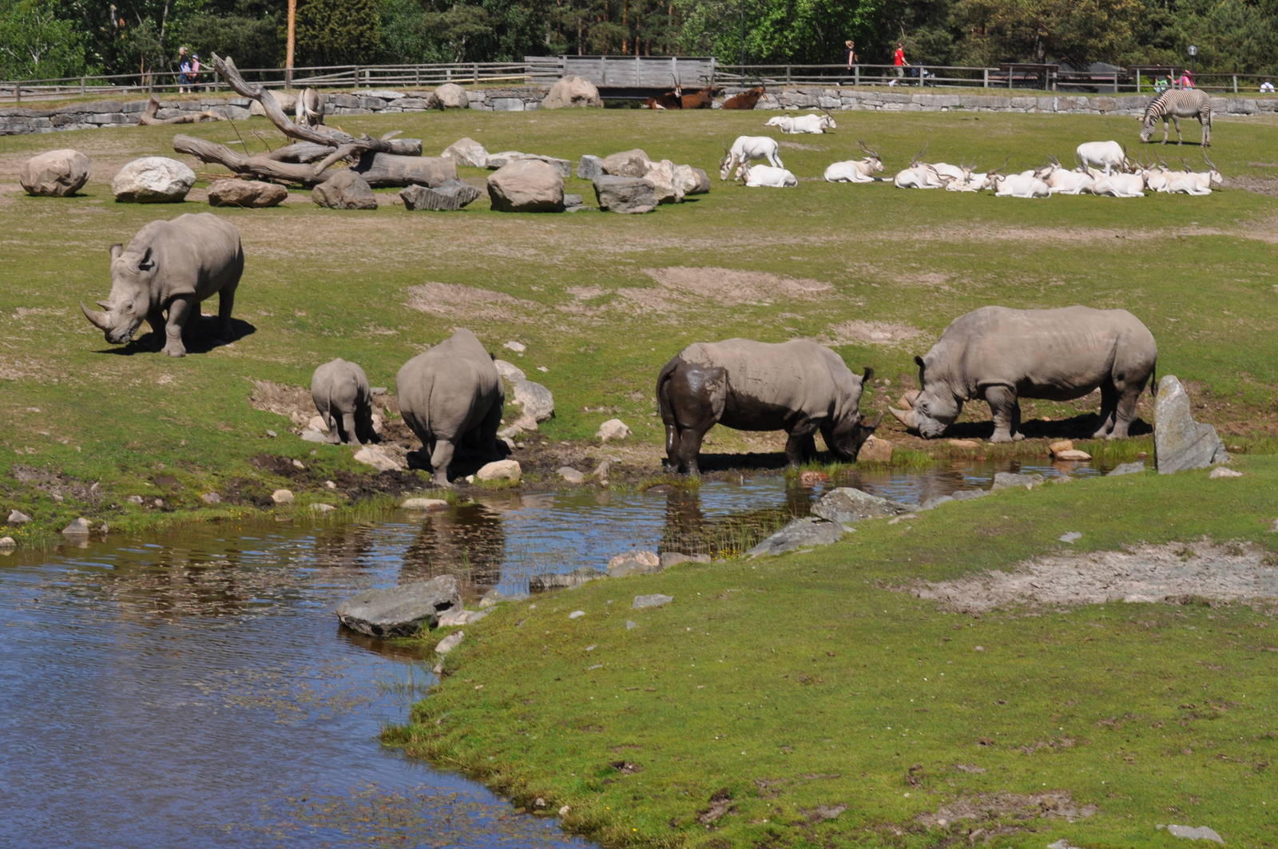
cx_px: 639
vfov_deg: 13.0
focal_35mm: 105
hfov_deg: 19.5
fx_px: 3723
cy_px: 424
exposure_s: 1/200
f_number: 16
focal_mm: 70
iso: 200
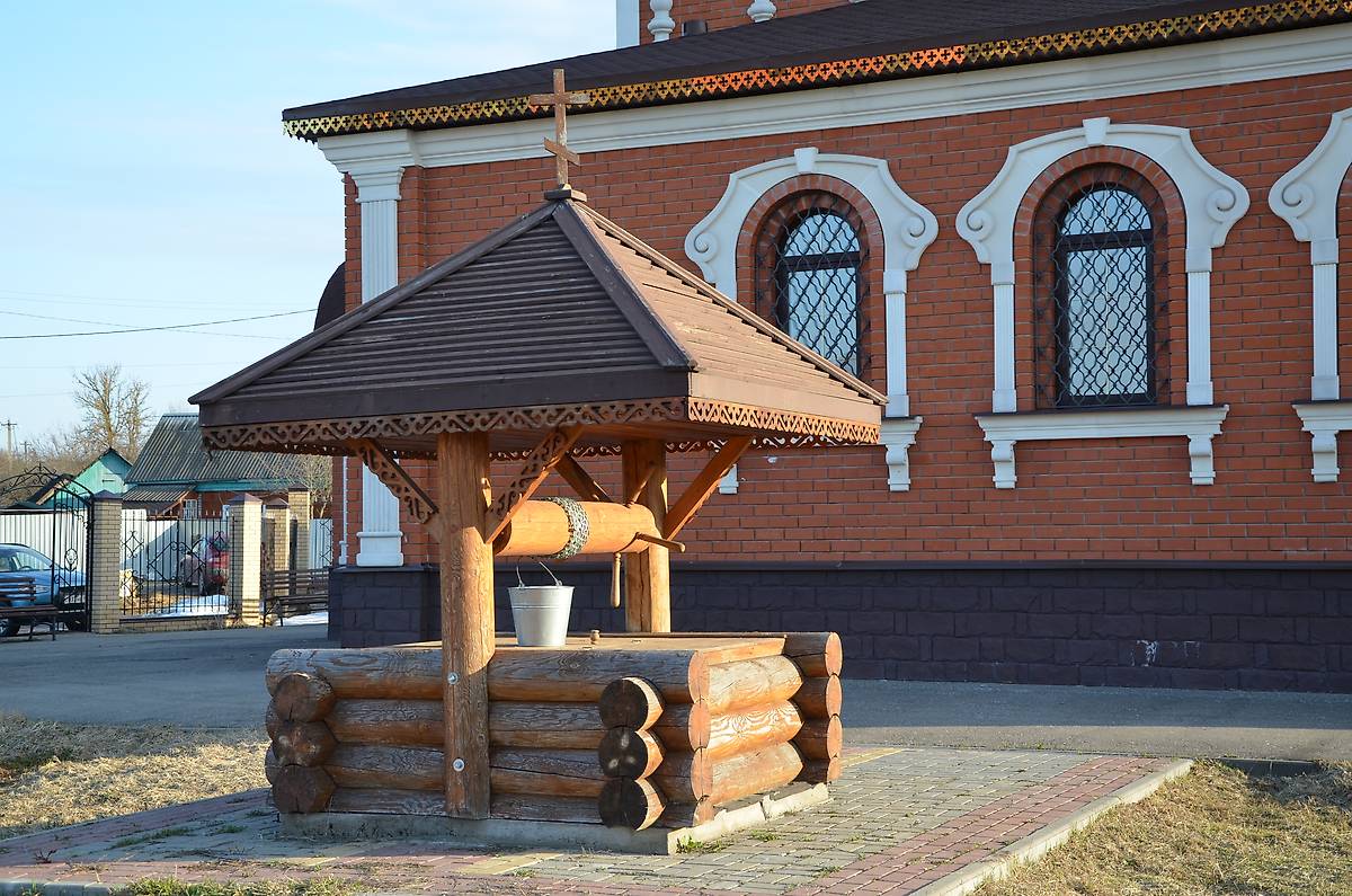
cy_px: 448
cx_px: 676
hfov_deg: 37.9
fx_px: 1968
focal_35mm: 52
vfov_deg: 25.6
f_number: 7.1
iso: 200
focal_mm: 35
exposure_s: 1/200
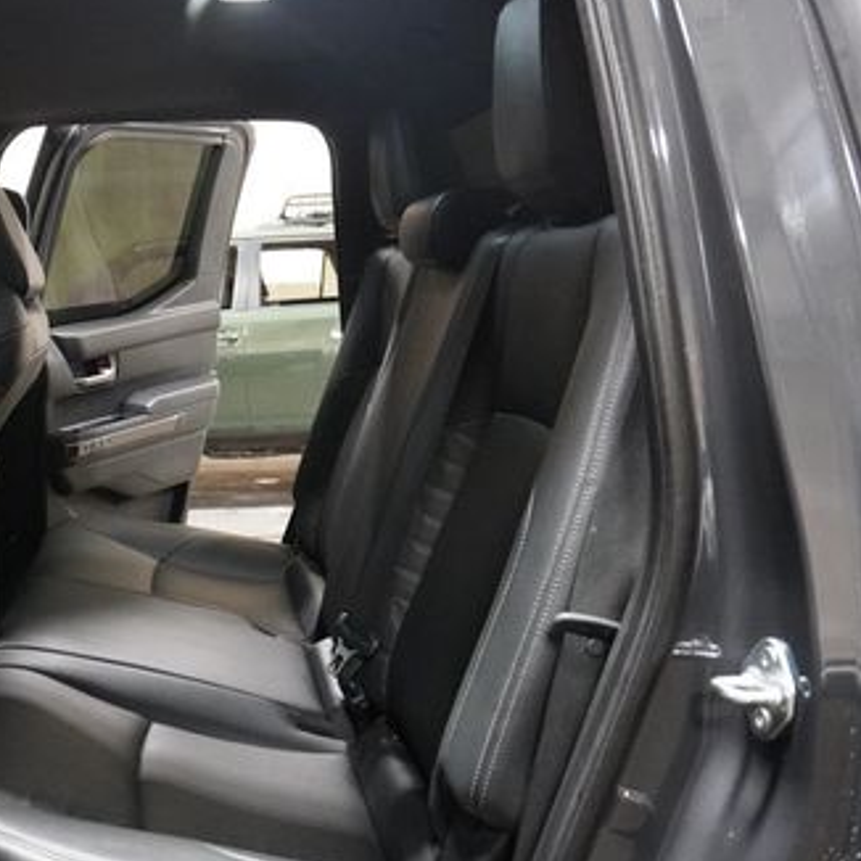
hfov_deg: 39.3
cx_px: 111
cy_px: 419
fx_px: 1126
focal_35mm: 40
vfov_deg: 41.9
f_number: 3.5
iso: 6400
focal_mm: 16
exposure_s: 1/60
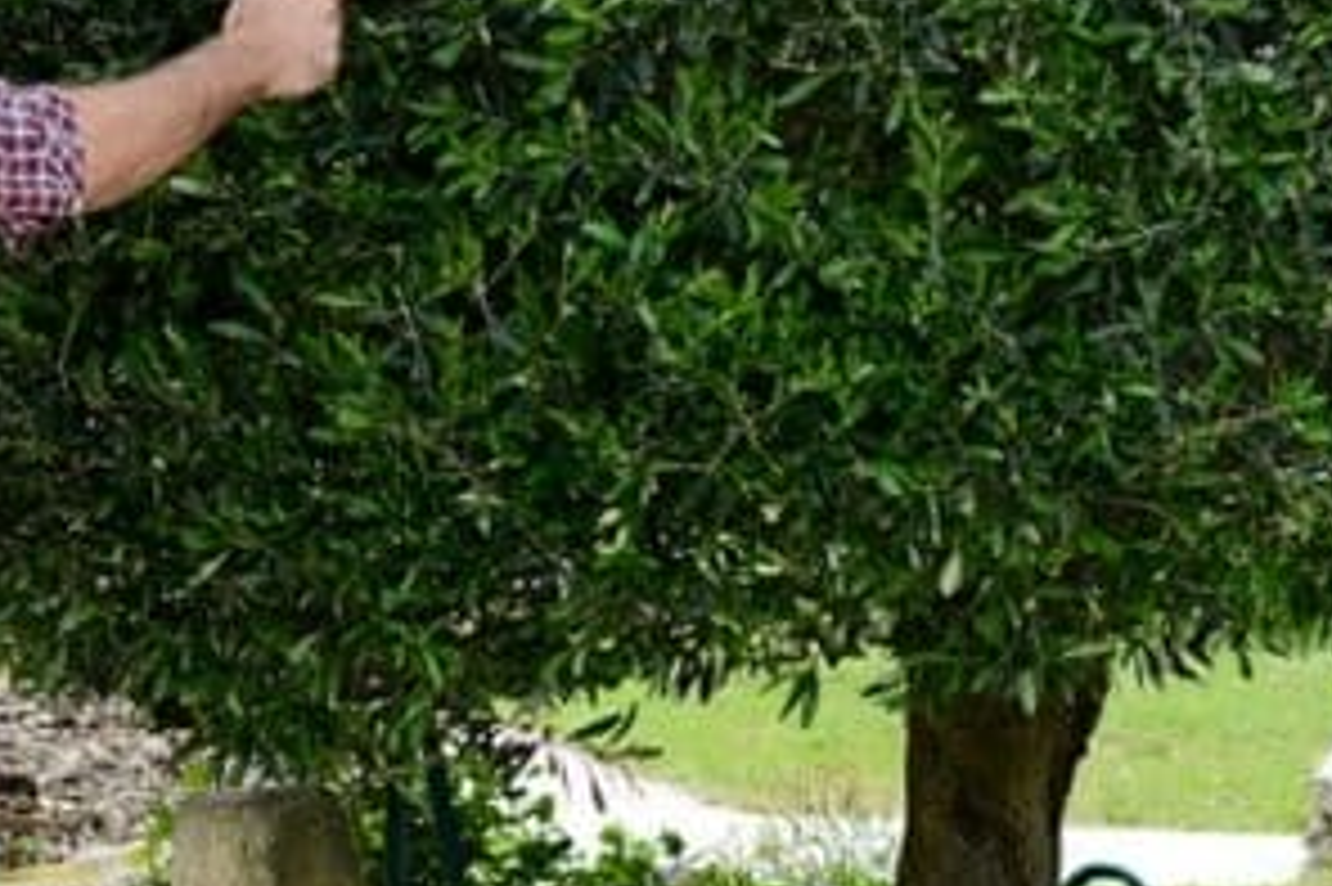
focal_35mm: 173
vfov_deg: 7.9
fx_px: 6397
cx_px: 747
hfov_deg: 11.9
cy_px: 430
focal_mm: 50
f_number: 2.8
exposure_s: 1/1000
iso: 100
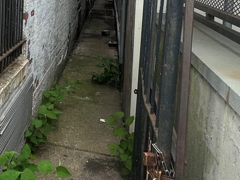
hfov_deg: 34.6
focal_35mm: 50
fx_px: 347
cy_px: -8
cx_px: -1
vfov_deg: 27.2
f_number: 2.2
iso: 40
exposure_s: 1/147
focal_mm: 2.22
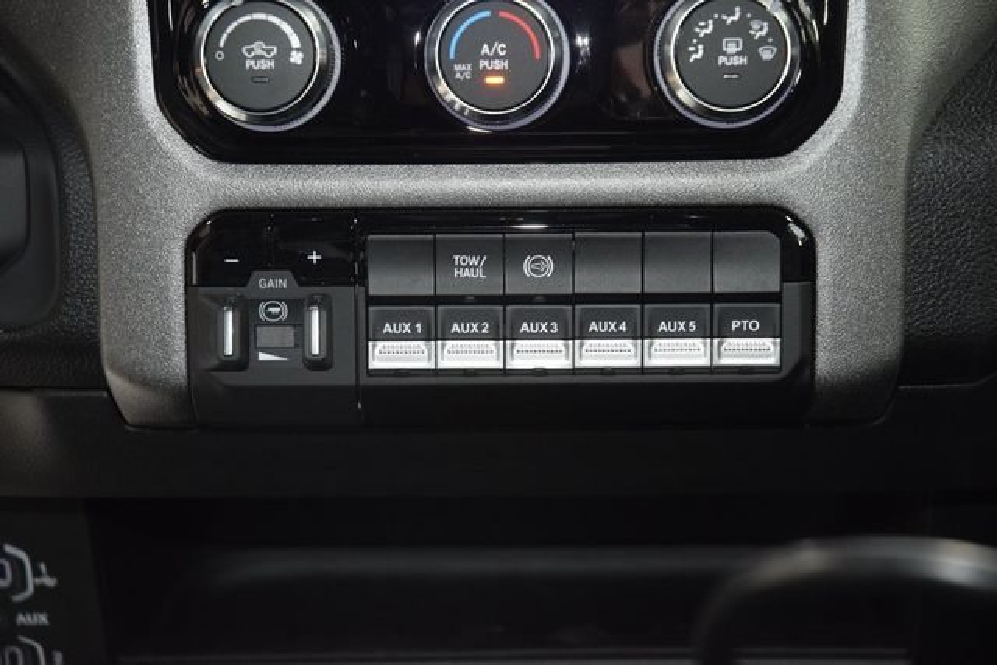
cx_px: 498
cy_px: 332
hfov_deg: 19.5
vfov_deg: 13.0
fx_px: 2908
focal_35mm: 105
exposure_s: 1/20
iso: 1800
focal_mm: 70
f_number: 4.5
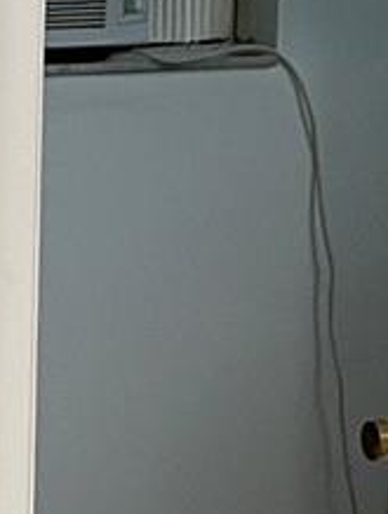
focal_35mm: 182
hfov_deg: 7.1
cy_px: 641
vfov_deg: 10.6
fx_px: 2712
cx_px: -854
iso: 125
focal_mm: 4.2
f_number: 1.6
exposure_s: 1/60
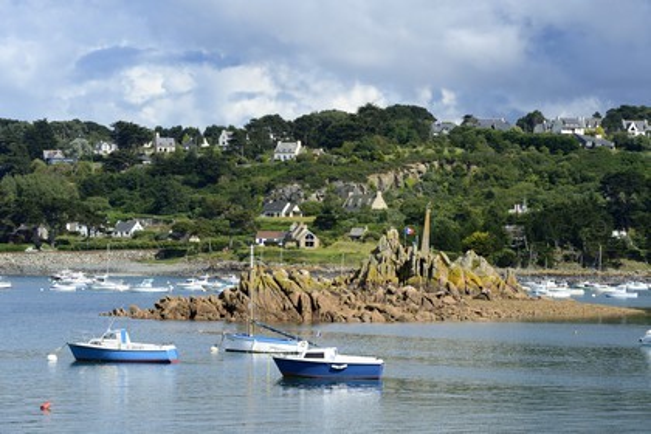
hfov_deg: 16.4
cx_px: 326
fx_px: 2260
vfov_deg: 11.0
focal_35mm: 125
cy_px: 217
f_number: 10
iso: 200
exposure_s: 1/320
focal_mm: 125
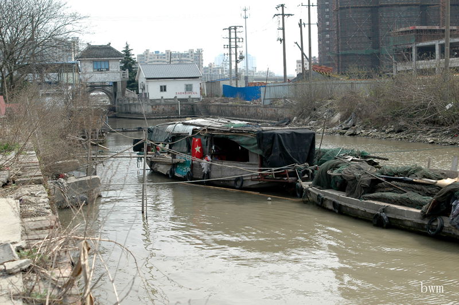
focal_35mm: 52
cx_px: 230
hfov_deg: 37.9
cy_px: 152
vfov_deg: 25.7
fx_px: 668
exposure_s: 1/640
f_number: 5.6
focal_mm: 35
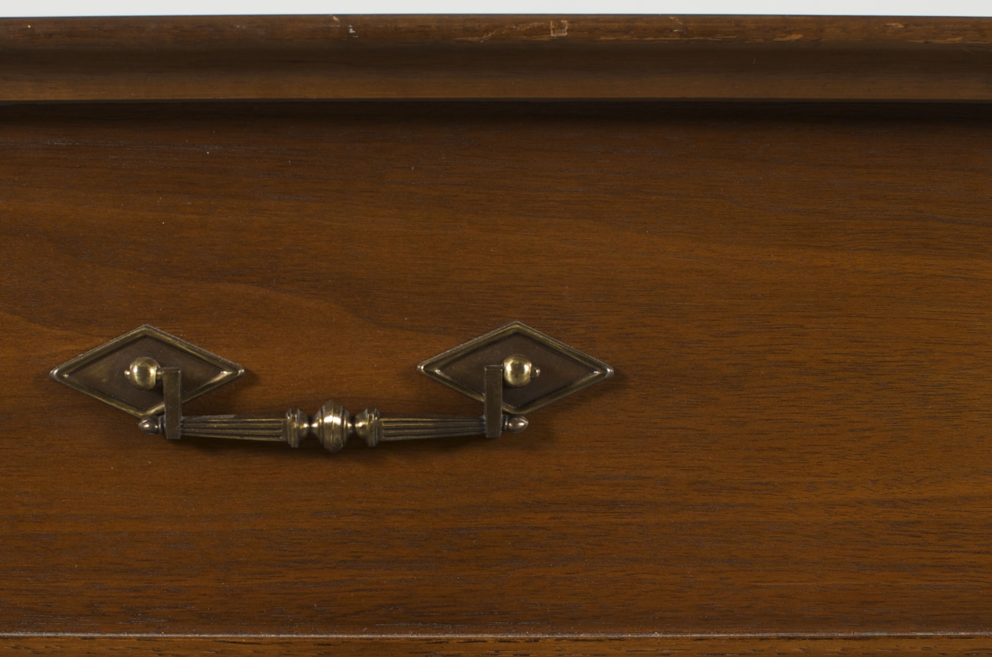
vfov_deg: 16.0
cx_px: 328
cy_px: 413
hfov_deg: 23.9
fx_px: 2332
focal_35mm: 85
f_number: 6.3
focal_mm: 35
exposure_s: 1/125
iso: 100
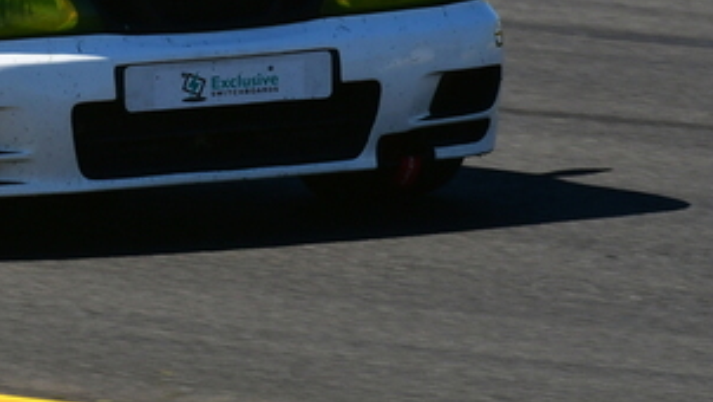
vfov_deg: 0.6
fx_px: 35436
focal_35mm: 1874
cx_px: -156
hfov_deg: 1.2
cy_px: -193
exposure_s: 1/640
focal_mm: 450
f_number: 13
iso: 500
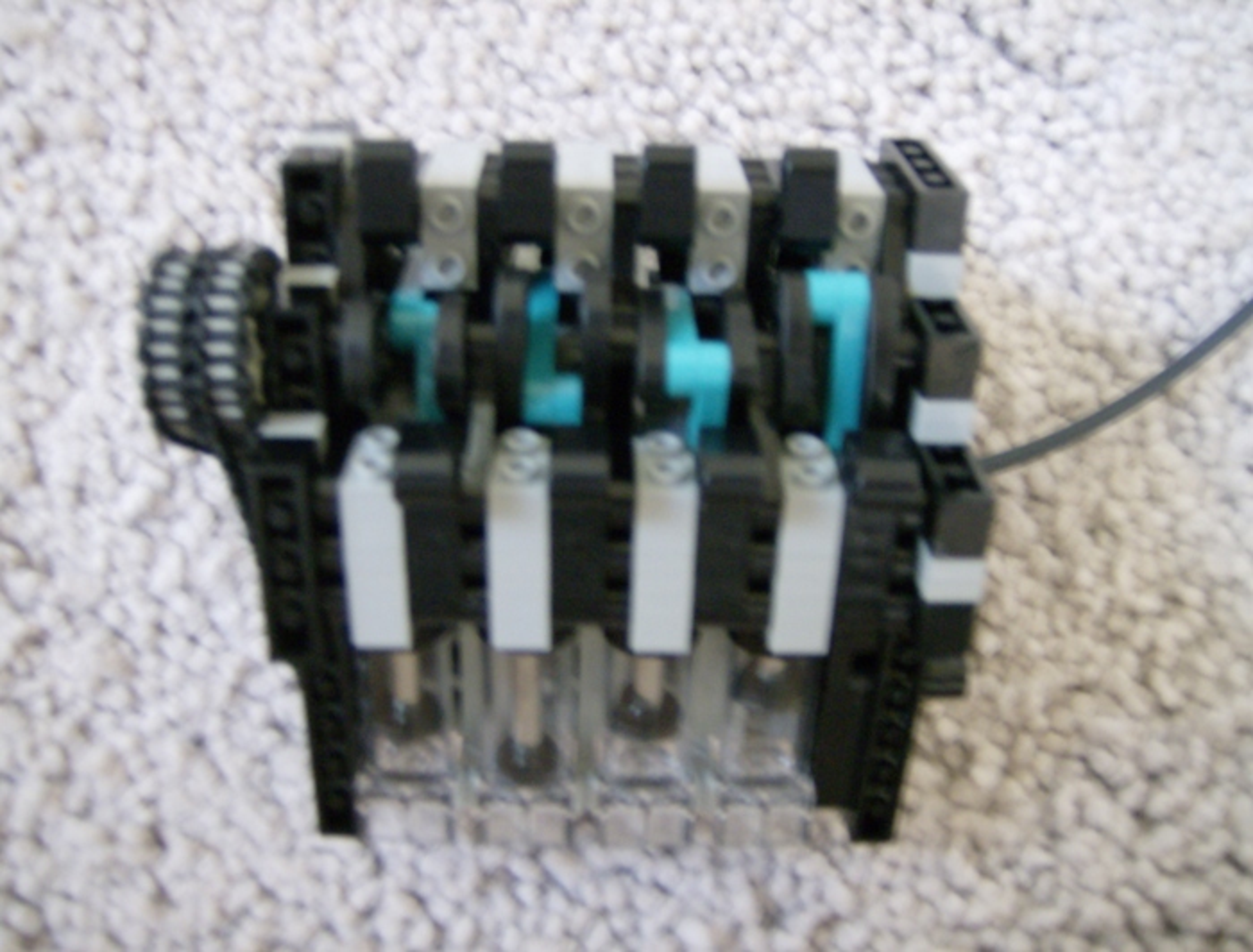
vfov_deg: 40.0
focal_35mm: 36
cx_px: 626
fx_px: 1309
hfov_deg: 51.1
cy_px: 476
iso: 200
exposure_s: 1/2.72
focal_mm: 6
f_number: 2.8
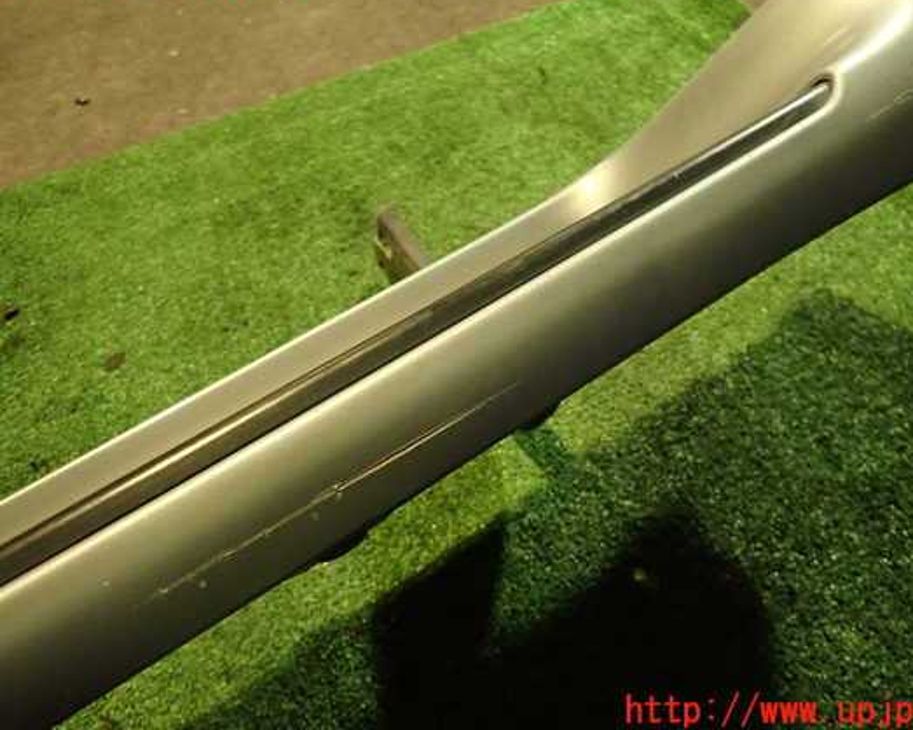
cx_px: 496
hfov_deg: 62.1
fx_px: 756
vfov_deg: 51.5
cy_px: 341
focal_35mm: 28
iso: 500
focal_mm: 4.5
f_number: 2
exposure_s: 1/30
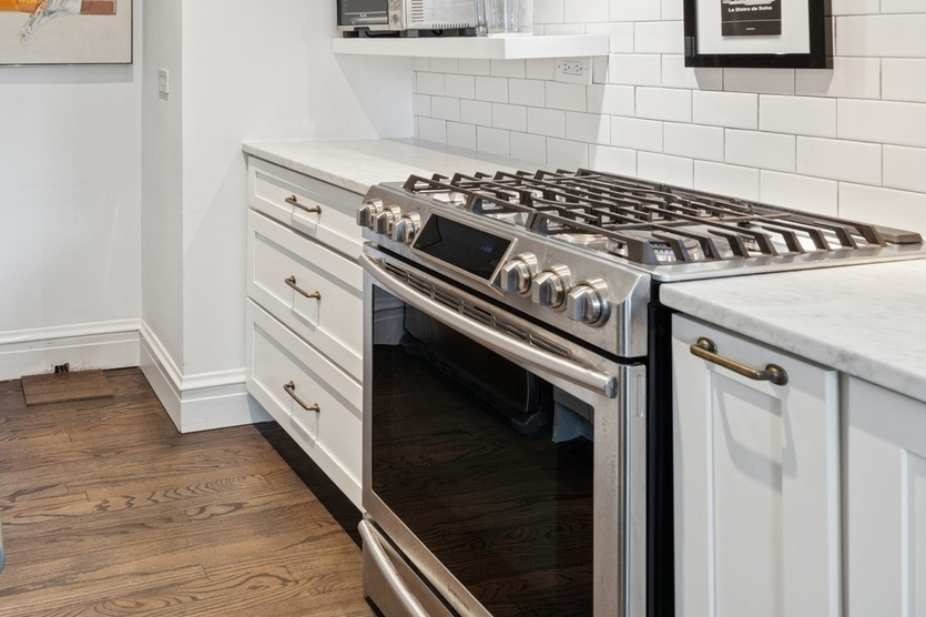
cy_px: 61
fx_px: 848
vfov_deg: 37.3
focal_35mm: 33
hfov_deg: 53.2
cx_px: 176
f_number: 8
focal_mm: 17
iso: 320
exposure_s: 1/13
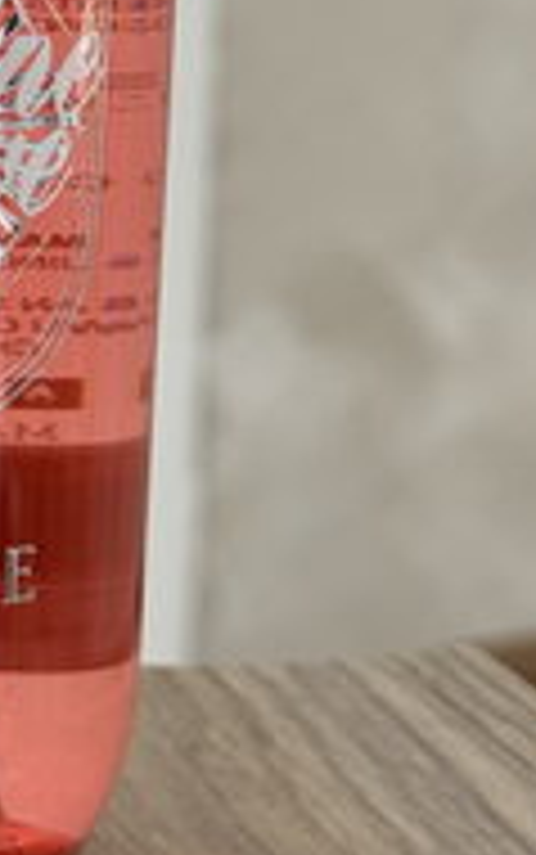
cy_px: 11
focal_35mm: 143
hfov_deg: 9.1
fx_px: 3337
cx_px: -86
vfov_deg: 14.4
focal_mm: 6.76
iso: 125
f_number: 1.78
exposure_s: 1/100
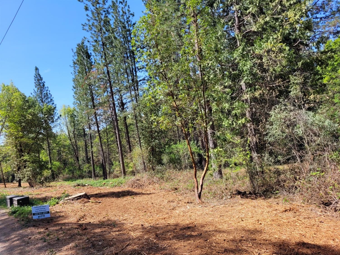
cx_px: 170
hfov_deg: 67.3
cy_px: 128
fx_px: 255
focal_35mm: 26
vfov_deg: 53.0
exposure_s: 1/1238
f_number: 1.8
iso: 40
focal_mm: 5.4
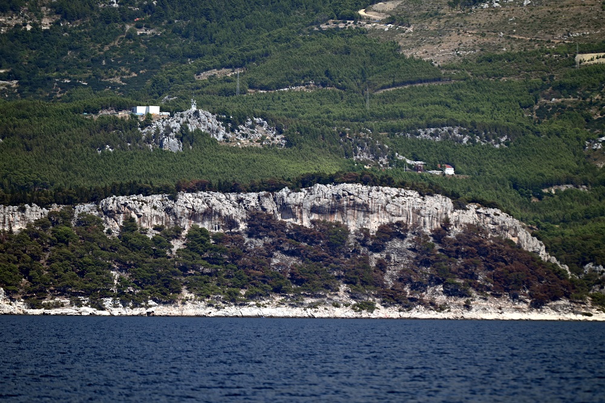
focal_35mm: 300
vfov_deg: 4.6
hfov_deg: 6.9
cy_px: 202
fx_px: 5042
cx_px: 302
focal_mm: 300
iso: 100
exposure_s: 1/640
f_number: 5.6
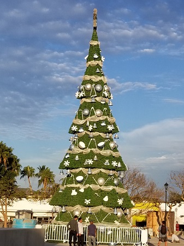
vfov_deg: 63.4
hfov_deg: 49.8
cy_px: 132
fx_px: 198
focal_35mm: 28
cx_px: 95
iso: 50
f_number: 1.7
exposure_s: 1/2364
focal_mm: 4.25
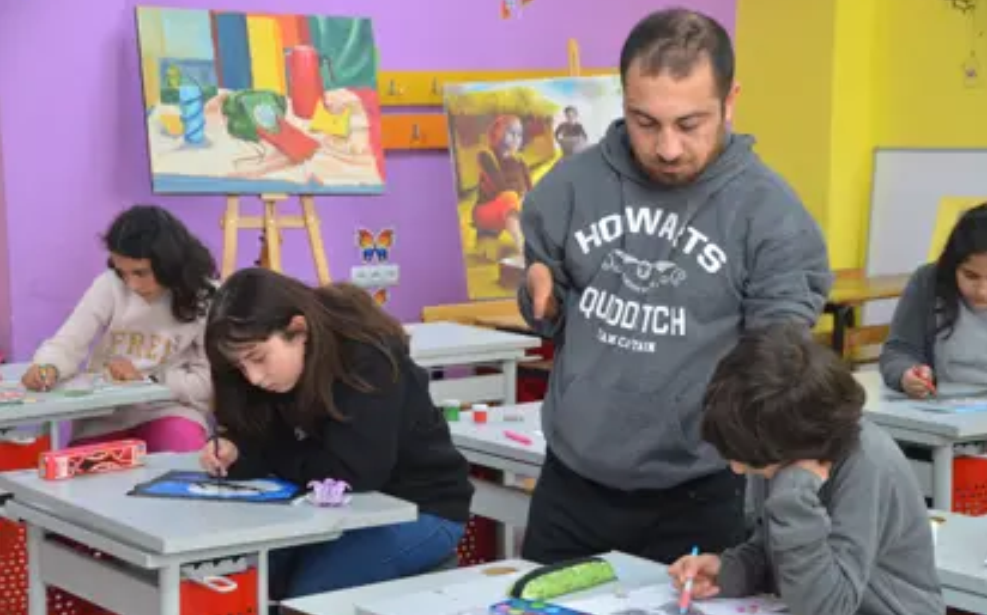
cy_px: 311
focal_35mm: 68
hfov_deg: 30.2
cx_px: 497
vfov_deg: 19.1
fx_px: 1828
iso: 800
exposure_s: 1/40
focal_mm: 44
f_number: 4.5
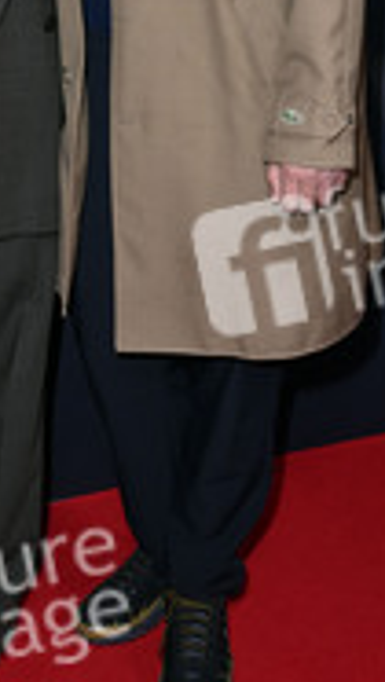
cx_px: 48
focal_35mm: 72
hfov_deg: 16.6
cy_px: 66
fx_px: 1303
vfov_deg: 28.2
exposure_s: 1/250
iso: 1000
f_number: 5.6
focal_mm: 32
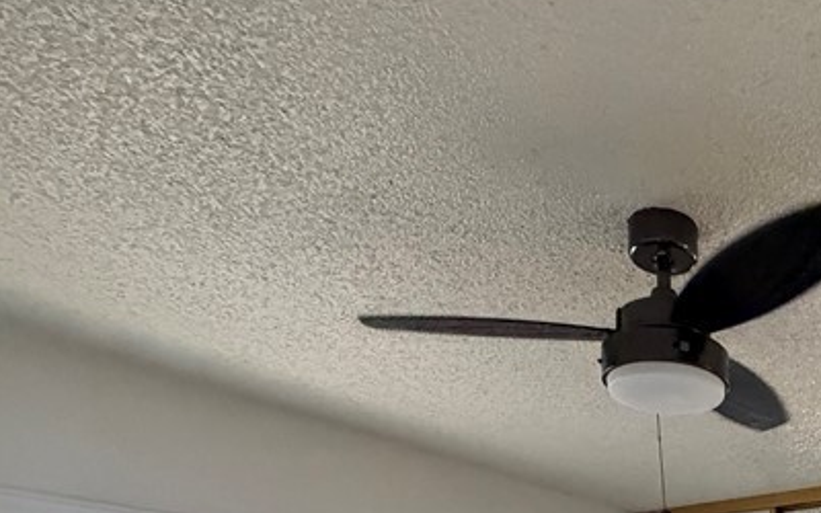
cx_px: 835
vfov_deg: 25.6
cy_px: 761
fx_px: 850
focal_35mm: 38
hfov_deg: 43.5
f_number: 2.2
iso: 800
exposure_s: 1/60
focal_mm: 2.22
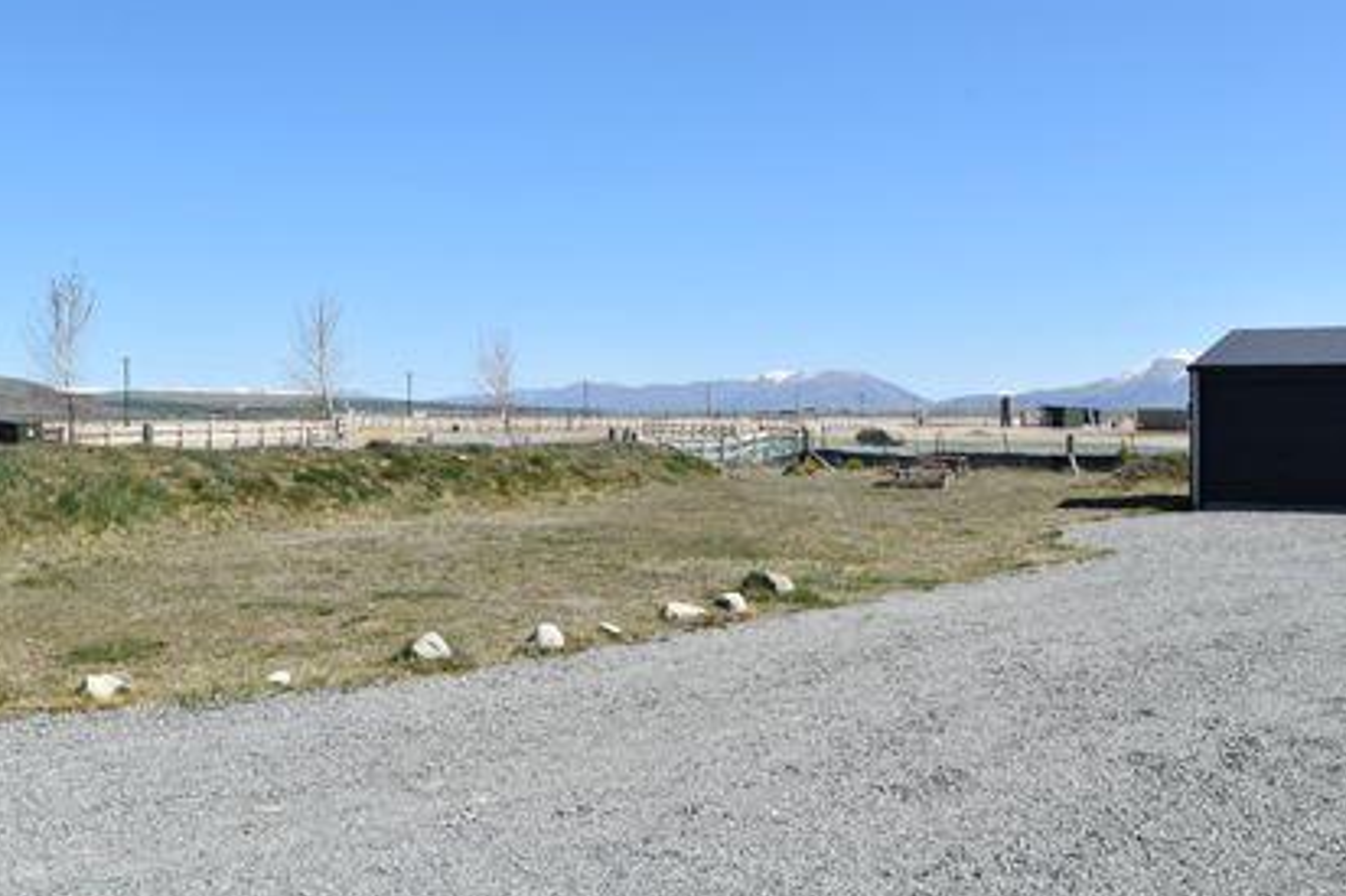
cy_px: 415
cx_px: 636
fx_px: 1532
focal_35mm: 41
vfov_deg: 32.6
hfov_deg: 47.4
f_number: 10
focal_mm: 24
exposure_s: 1/400
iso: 200
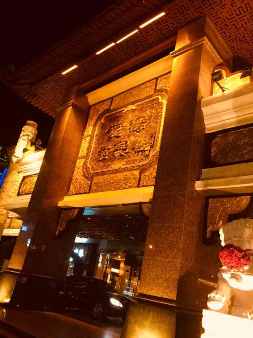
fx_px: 283
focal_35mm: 29
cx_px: 126
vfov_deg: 61.7
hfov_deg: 48.2
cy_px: 169
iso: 125
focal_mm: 4.15
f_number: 2.2
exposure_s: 1/17
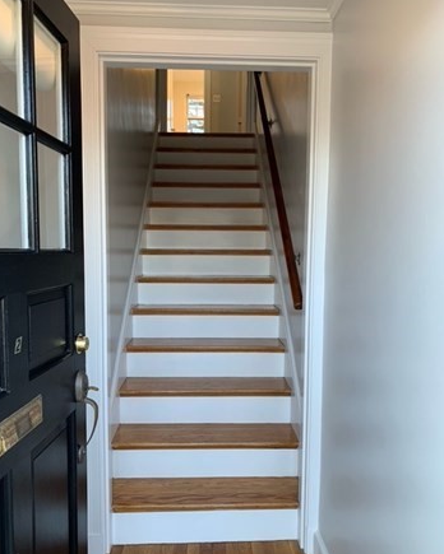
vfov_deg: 62.2
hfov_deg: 51.5
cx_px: 218
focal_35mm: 28
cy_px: 295
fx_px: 460
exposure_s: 1/120
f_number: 1.8
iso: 64
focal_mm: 4.25
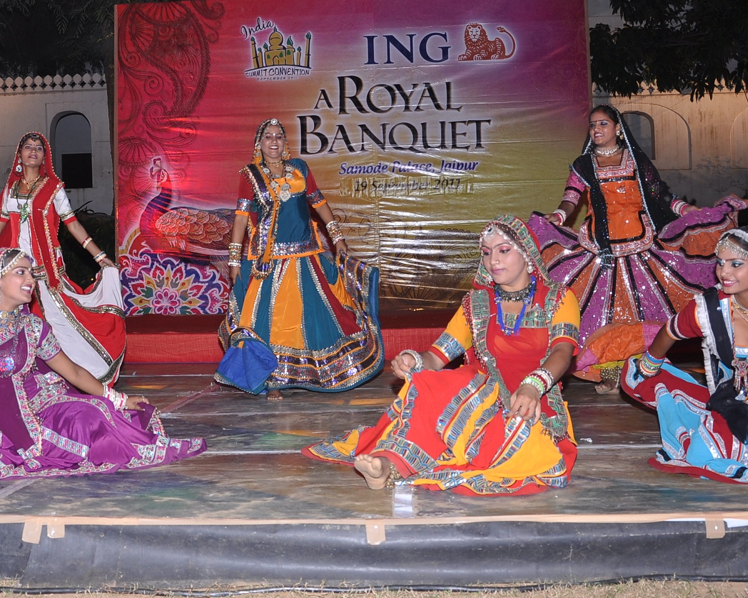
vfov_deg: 28.1
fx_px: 1192
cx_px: 312
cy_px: 240
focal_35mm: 54
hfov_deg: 34.7
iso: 200
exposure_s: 1/125
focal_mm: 21
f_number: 5.6
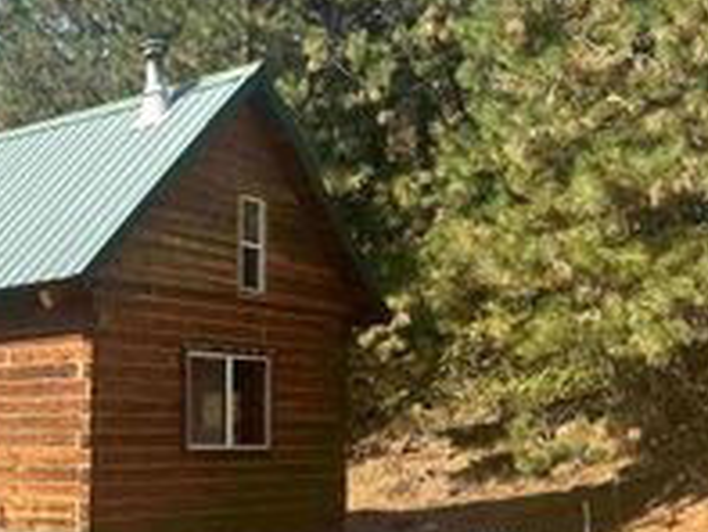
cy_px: 419
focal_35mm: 61
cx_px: -14
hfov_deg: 29.4
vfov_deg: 23.7
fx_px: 1248
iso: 80
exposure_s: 1/2469
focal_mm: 6.86
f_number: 1.78
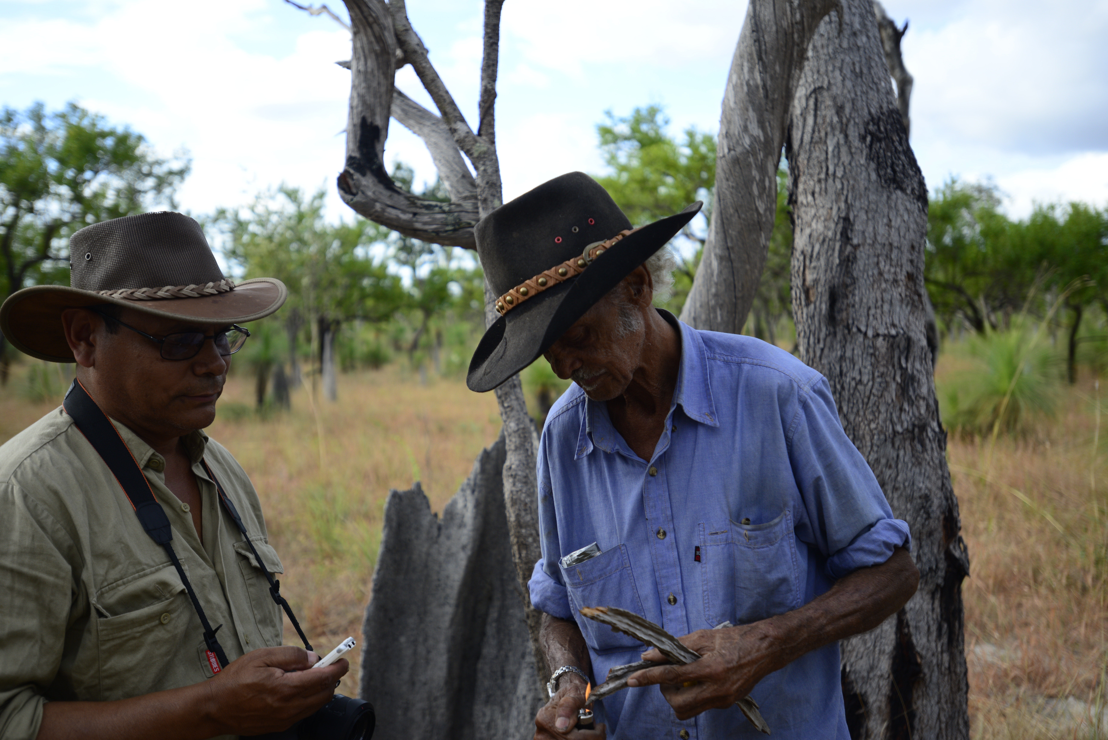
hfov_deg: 54.4
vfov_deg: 37.9
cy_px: 370
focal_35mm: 35
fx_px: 1077
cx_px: 554
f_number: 3.3
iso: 200
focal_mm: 35
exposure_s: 1/750
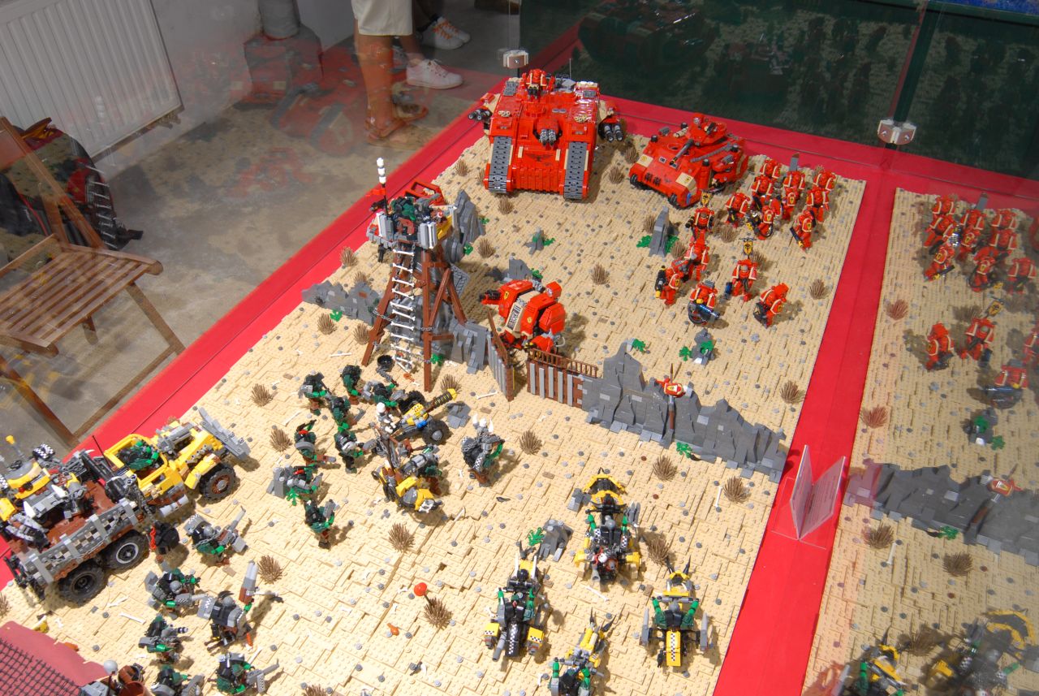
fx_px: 780
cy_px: 348
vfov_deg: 48.1
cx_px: 520
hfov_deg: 67.3
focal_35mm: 27
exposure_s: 1/60
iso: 220
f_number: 8
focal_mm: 18
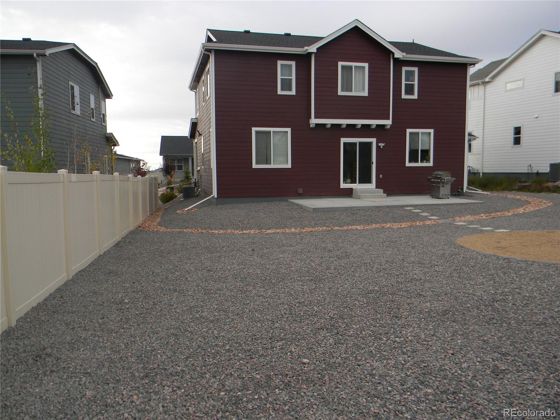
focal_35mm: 28
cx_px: 280
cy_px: 210
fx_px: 453
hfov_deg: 63.4
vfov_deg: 49.7
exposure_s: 1/271
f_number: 3.5
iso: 80
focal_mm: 5
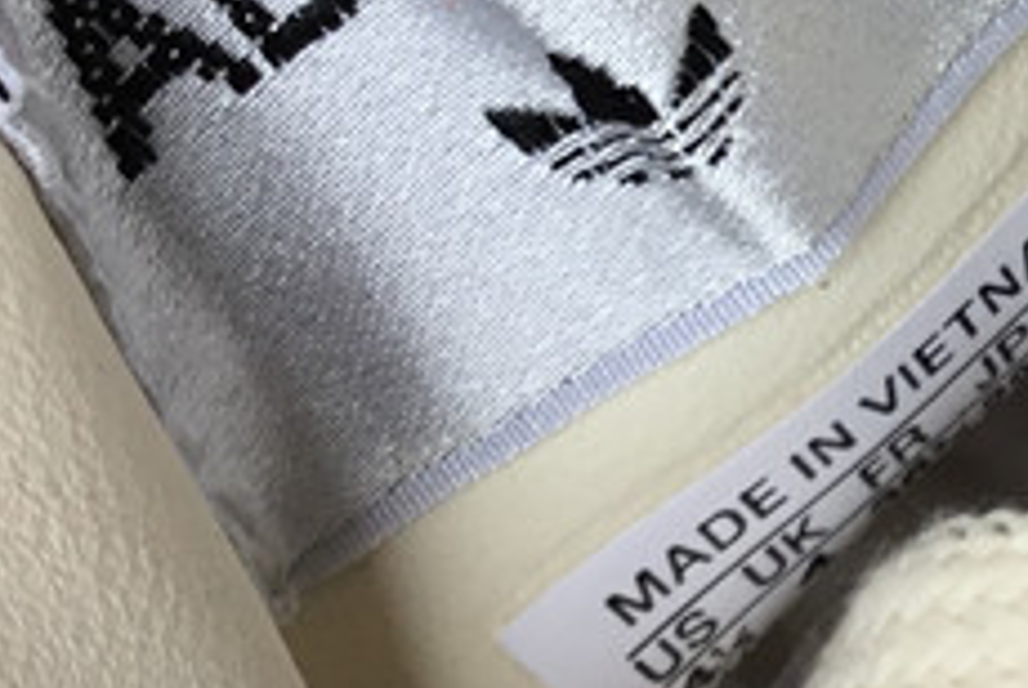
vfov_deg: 10.9
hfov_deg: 15.9
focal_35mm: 126
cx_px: 1073
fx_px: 3603
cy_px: 132
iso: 25
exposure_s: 1/153
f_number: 2.4
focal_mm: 3.3
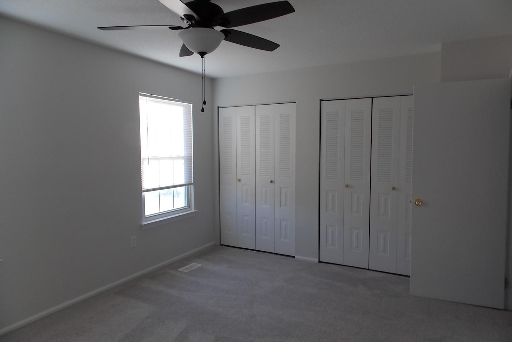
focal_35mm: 24
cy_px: 172
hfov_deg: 73.7
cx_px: 256
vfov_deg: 53.1
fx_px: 341
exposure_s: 1/30
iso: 80
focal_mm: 4
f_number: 3.1
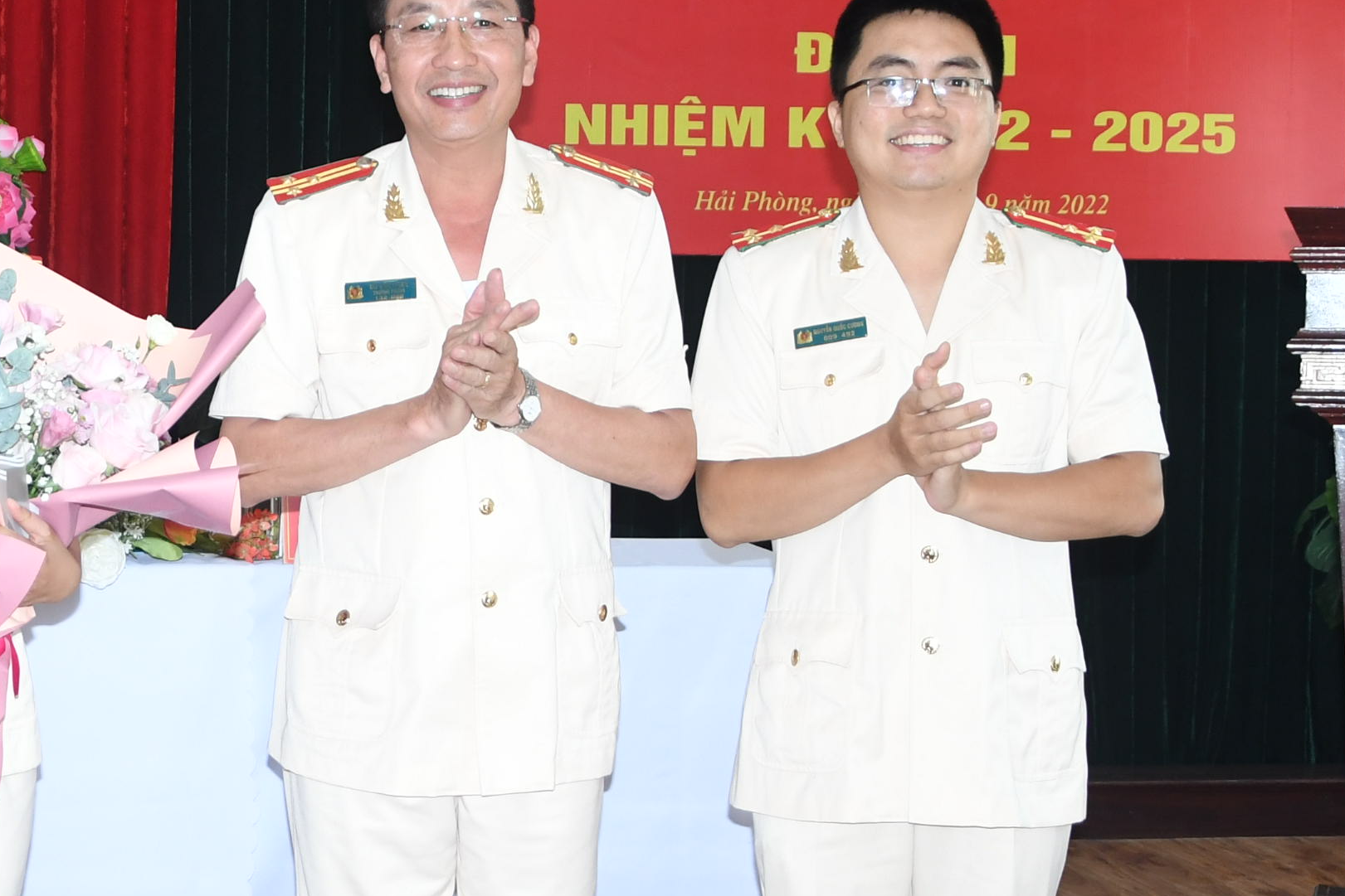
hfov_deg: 23.3
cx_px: 154
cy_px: 502
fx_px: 3176
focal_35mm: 85
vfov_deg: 16.1
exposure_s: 1/200
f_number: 3.8
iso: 800
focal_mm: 22
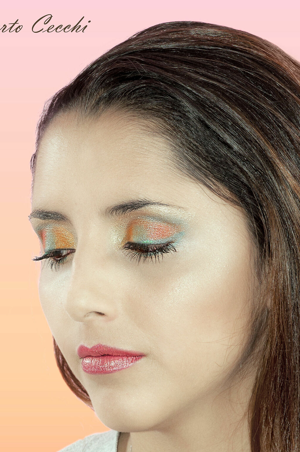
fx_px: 5013
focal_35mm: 400
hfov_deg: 3.4
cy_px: 354
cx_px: 177
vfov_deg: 5.2
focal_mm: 170
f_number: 14
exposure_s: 1/250
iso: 200
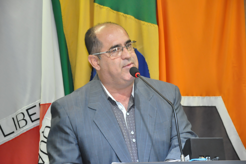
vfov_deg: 11.4
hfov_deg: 17.1
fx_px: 819
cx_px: 123
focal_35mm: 120
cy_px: 82
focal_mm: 80
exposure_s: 1/60
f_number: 5.3
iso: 2000
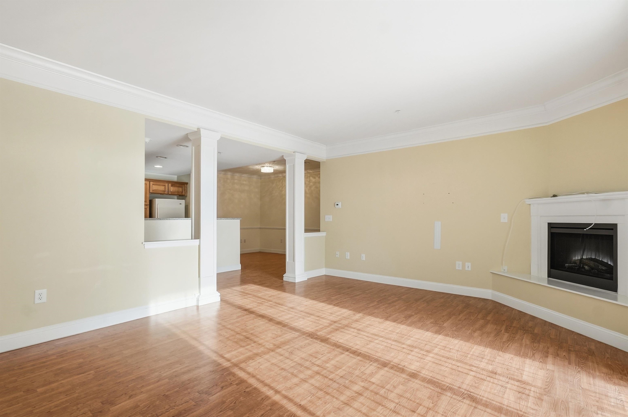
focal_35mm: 16
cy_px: 208
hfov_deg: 95.0
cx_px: 314
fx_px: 288
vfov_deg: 71.9
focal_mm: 11
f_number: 7.1
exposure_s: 1/640
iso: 800
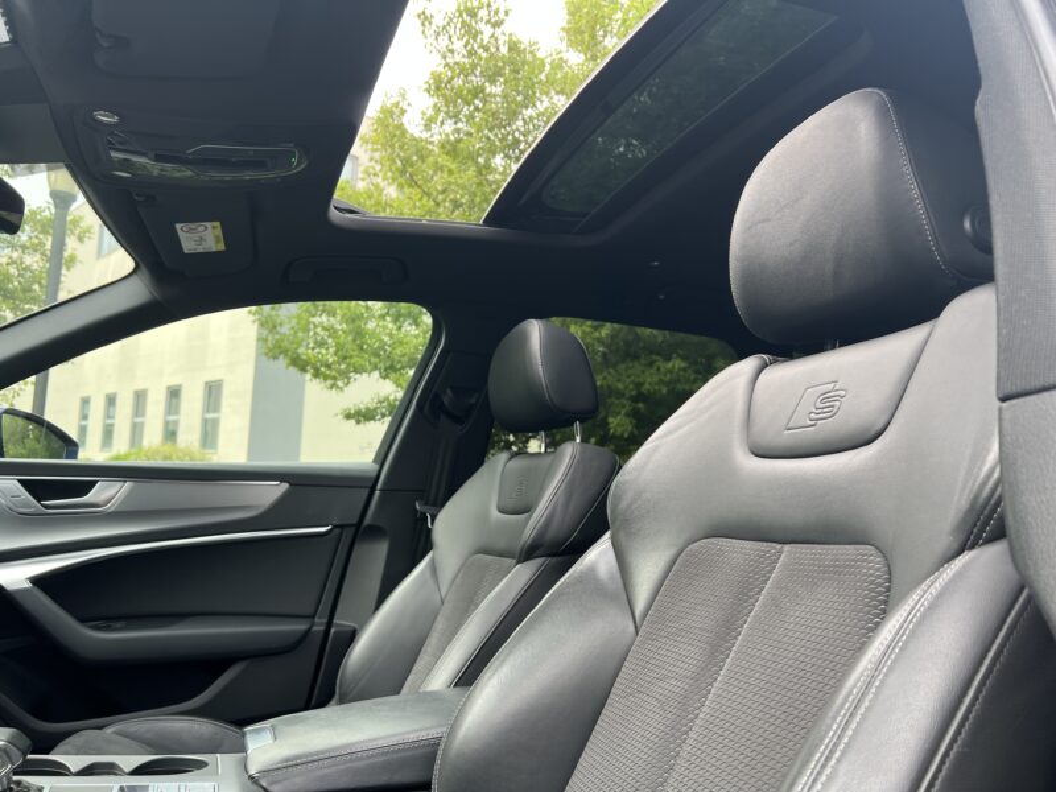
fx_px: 793
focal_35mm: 26
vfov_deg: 53.1
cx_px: 528
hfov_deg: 67.3
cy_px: 396
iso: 50
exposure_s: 1/282
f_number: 1.5
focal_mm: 5.7
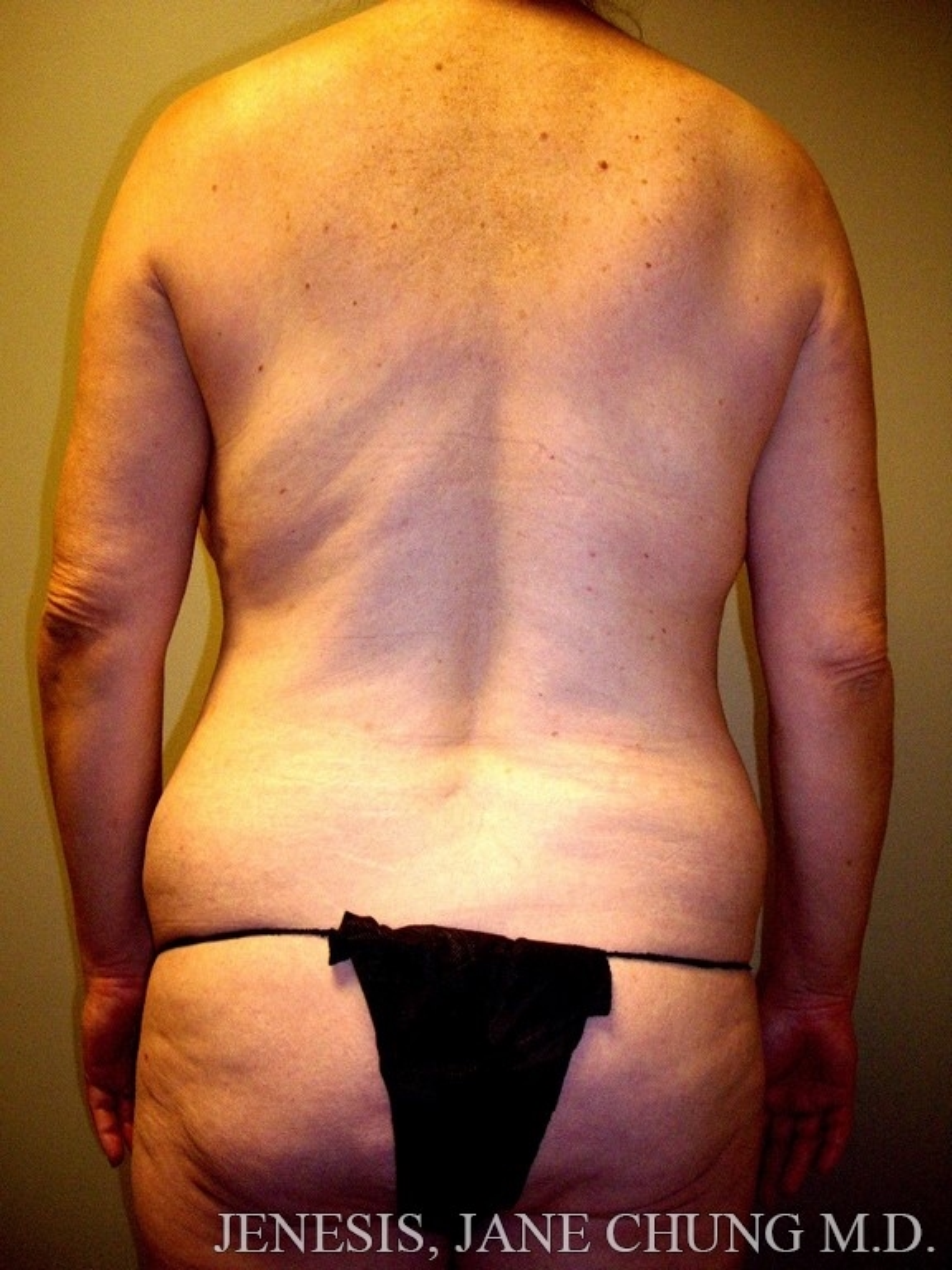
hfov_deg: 37.7
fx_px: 1393
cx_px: 476
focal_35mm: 38
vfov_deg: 49.0
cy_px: 635
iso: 400
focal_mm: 7.9
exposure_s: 1/40
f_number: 2.8
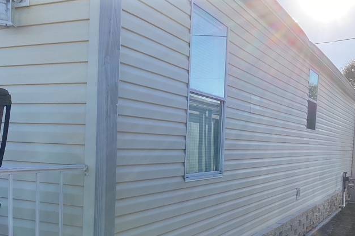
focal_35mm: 44
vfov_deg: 30.2
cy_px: 163
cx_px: 195
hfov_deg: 44.5
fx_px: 434
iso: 25
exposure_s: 1/916
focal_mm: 3.3
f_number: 2.4
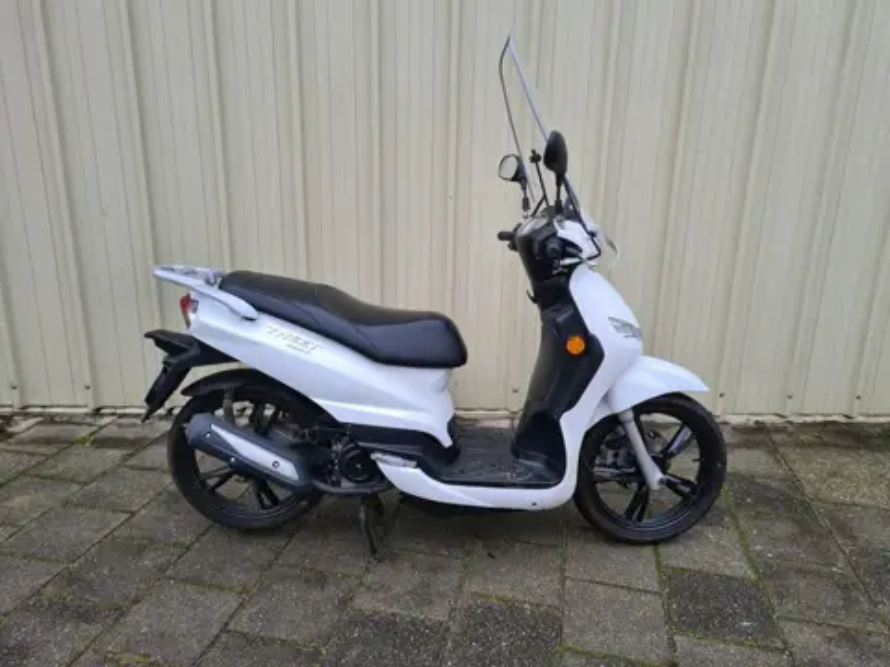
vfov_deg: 53.1
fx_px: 668
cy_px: 334
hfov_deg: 67.3
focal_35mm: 26
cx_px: 445
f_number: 1.8
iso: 50
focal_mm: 5.4
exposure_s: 1/113
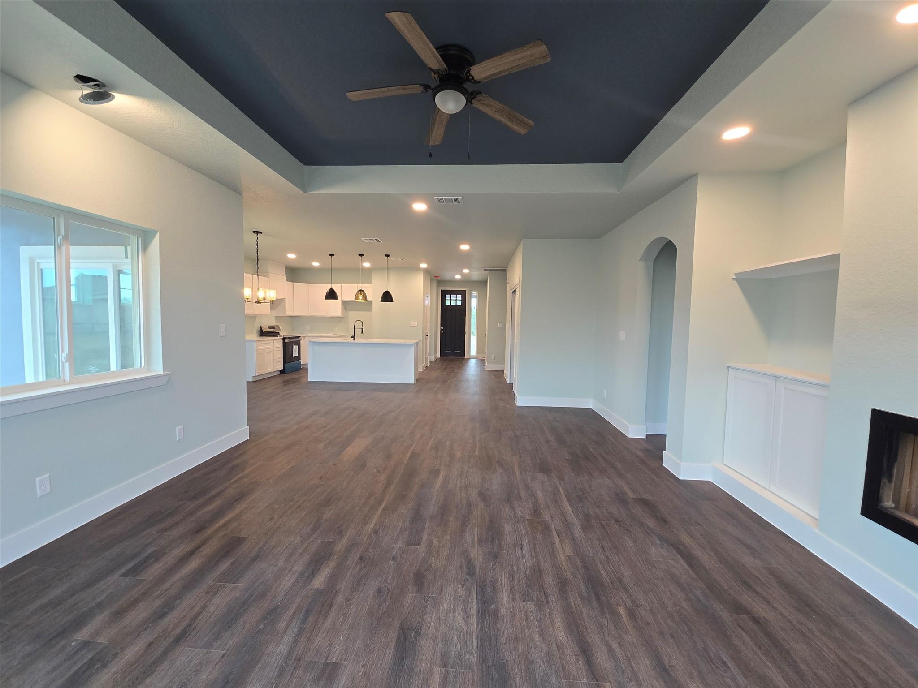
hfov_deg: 106.2
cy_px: 344
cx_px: 459
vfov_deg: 89.9
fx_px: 345
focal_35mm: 13
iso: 200
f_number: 2.2
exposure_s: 1/60
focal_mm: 2.2
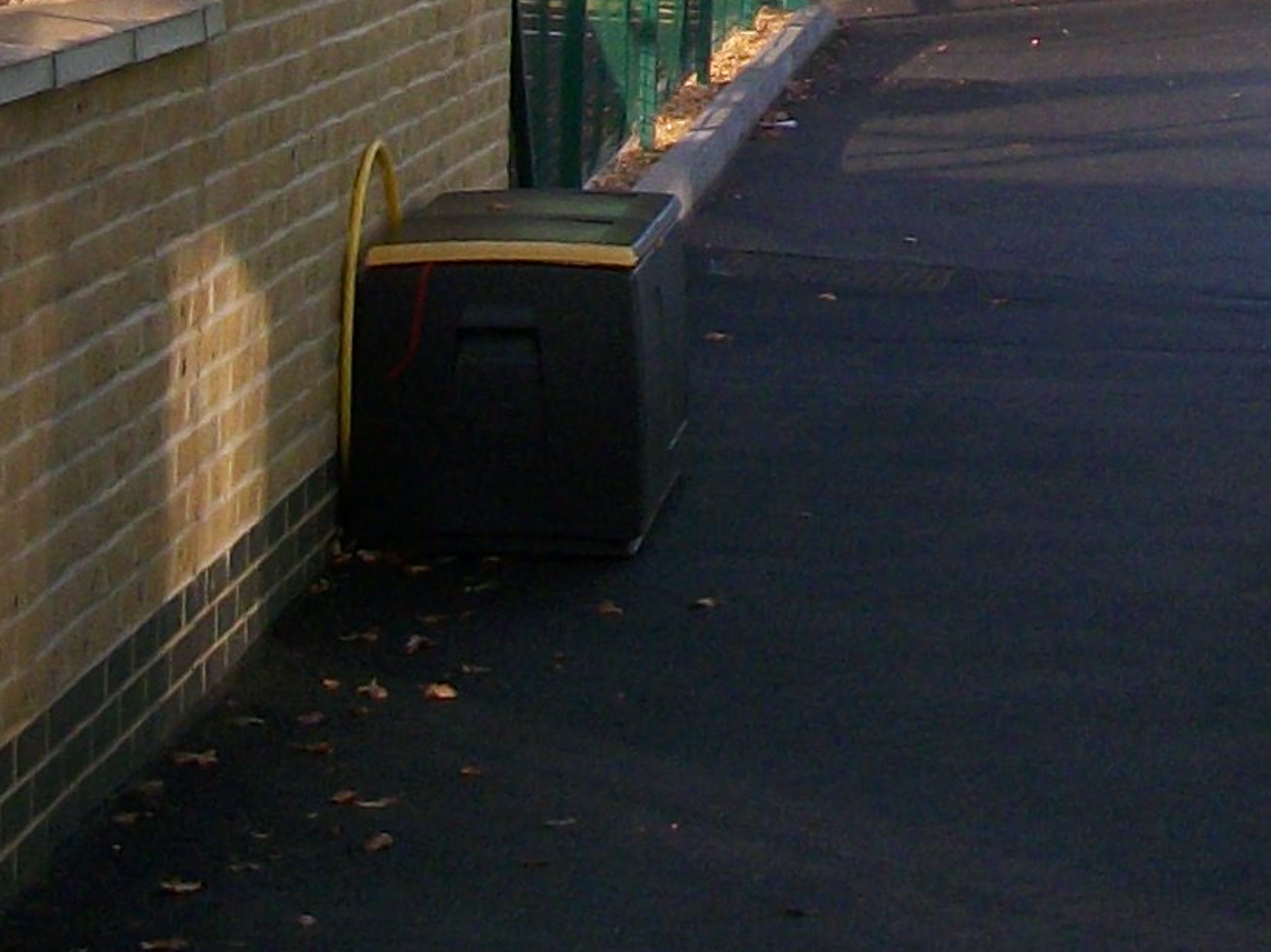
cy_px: -541
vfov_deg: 9.3
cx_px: 1514
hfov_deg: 12.5
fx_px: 5690
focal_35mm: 155
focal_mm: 5.7
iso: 80
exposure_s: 1/320
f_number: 2.9
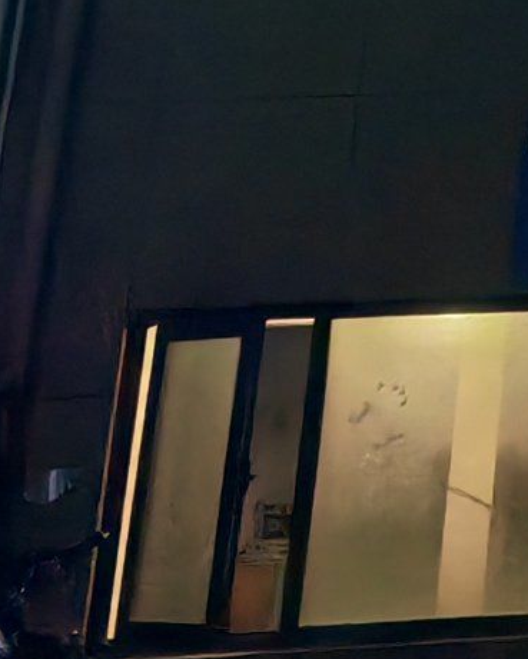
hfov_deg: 8.8
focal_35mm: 156
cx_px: 1369
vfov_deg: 10.3
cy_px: -1050
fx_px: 3046
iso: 250
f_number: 1.95
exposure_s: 1/100
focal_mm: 5.52
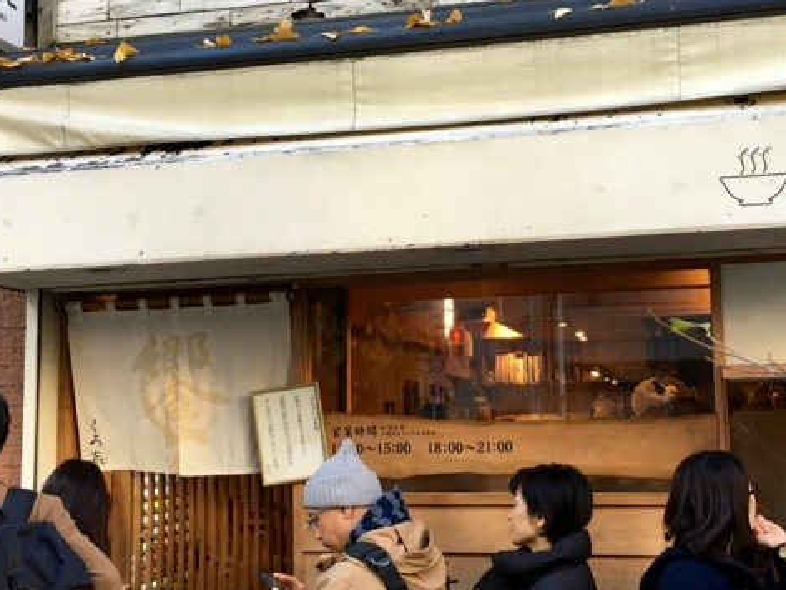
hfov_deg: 38.9
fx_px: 1113
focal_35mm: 49
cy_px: 296
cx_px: 429
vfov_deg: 29.7
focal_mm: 4.15
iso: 25
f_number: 2.2
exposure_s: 1/40
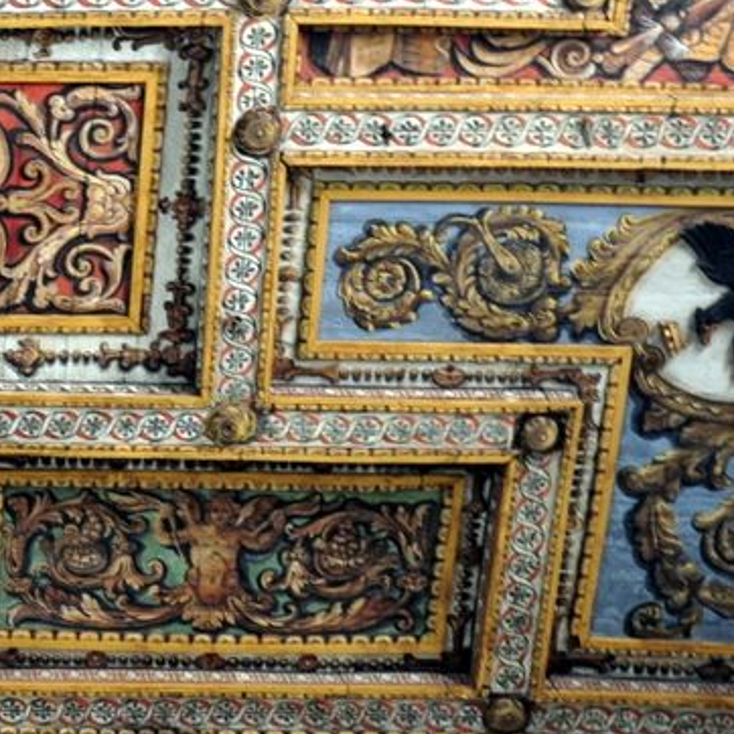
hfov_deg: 15.3
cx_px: -262
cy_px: 59
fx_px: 2591
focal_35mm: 108
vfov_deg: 15.9
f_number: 5.6
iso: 800
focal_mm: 30
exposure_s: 1/6
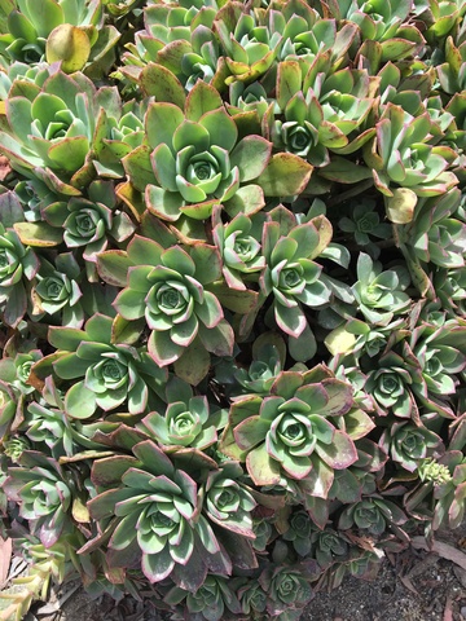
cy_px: 310
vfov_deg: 61.7
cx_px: 233
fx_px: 521
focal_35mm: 29
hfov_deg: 48.2
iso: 25
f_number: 2.2
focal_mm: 4.15
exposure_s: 1/557
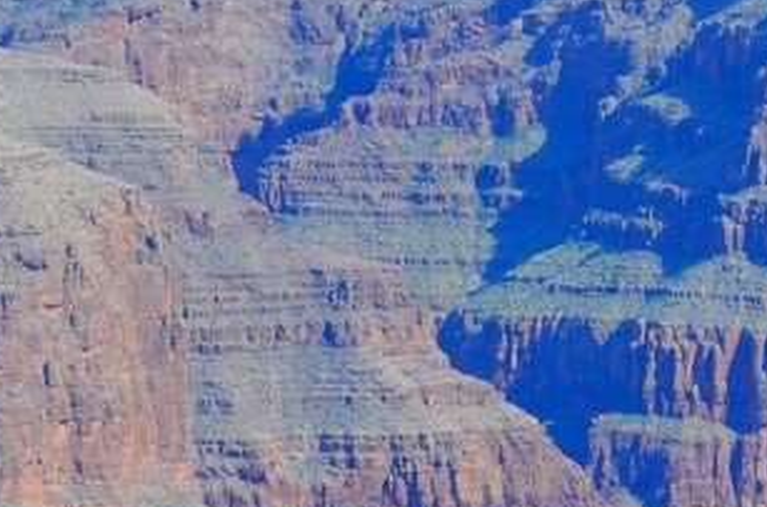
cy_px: 898
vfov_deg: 1.5
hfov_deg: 2.3
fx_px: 19316
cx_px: 302
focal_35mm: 909
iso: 200
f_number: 7.1
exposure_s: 1/800
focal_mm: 155
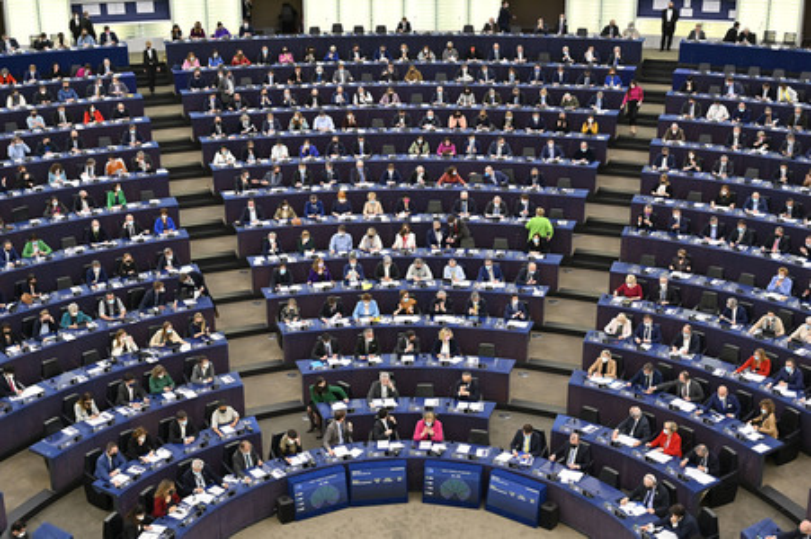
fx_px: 1103
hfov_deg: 40.4
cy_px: 270
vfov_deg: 27.5
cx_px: 406
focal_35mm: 49
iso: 1250
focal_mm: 49
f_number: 4
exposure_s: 1/250
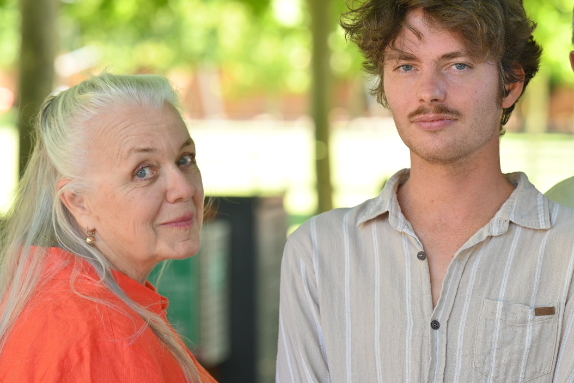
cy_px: 228
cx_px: 392
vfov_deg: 8.1
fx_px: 2695
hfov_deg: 12.1
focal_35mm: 169
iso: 320
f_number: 4
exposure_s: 1/250
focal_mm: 110
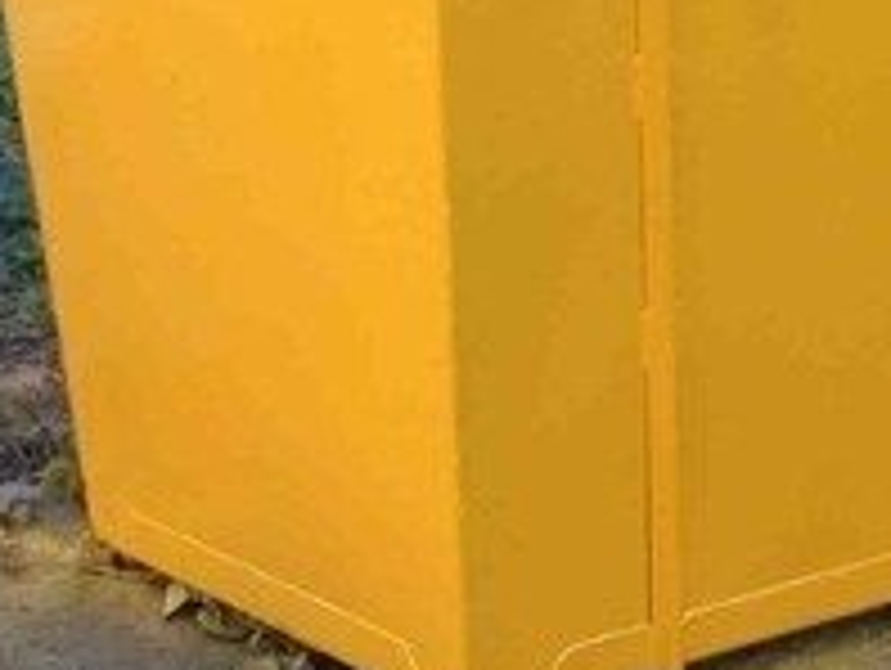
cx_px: 1035
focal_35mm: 133
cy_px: -180
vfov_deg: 10.9
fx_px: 3428
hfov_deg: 14.4
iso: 50
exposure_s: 1/120
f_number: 2.4
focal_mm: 4.12
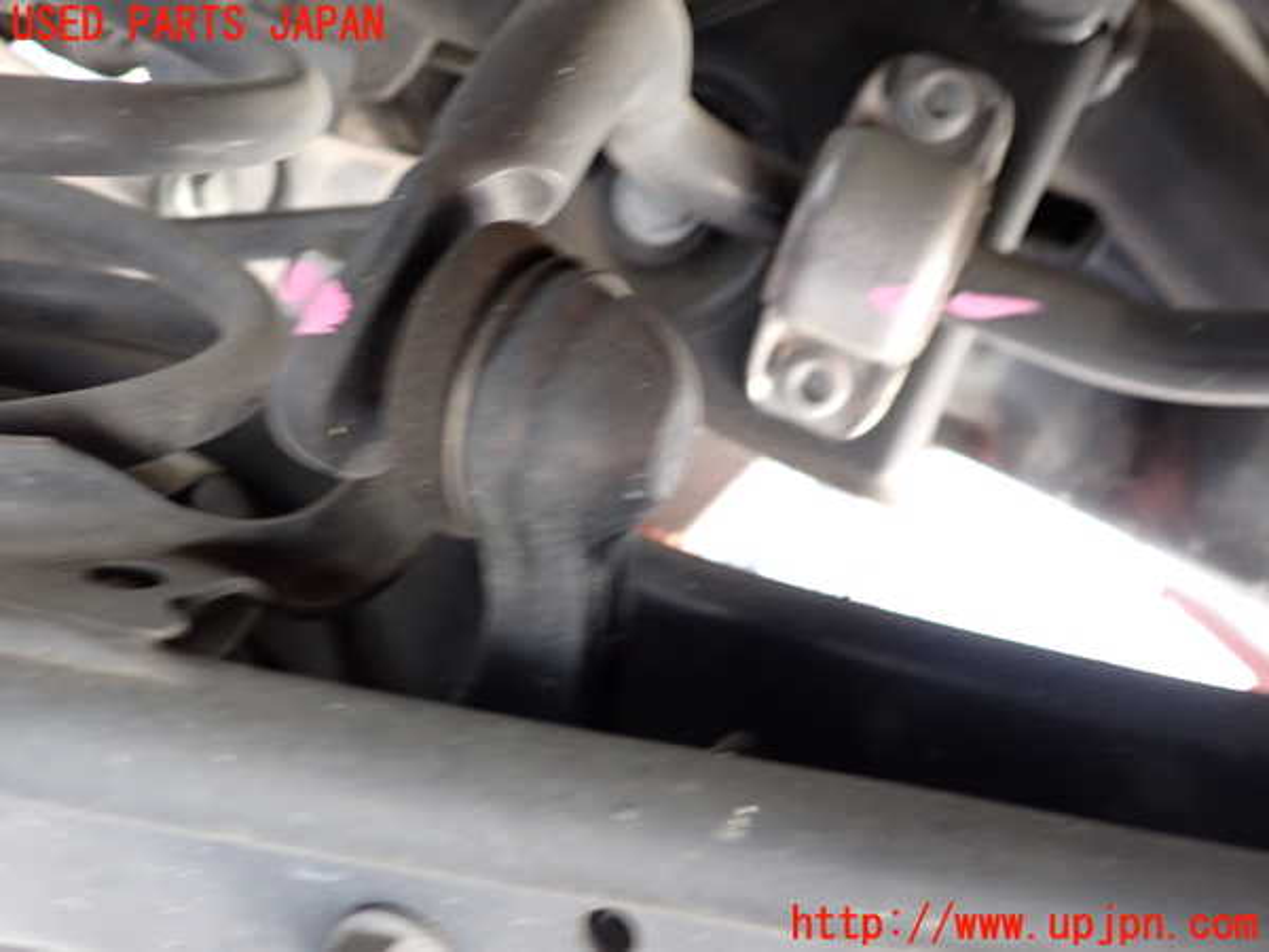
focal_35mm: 30
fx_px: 1100
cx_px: 634
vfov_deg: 46.8
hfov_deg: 60.0
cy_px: 476
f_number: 2.3
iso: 400
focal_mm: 5.4
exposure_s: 1/30
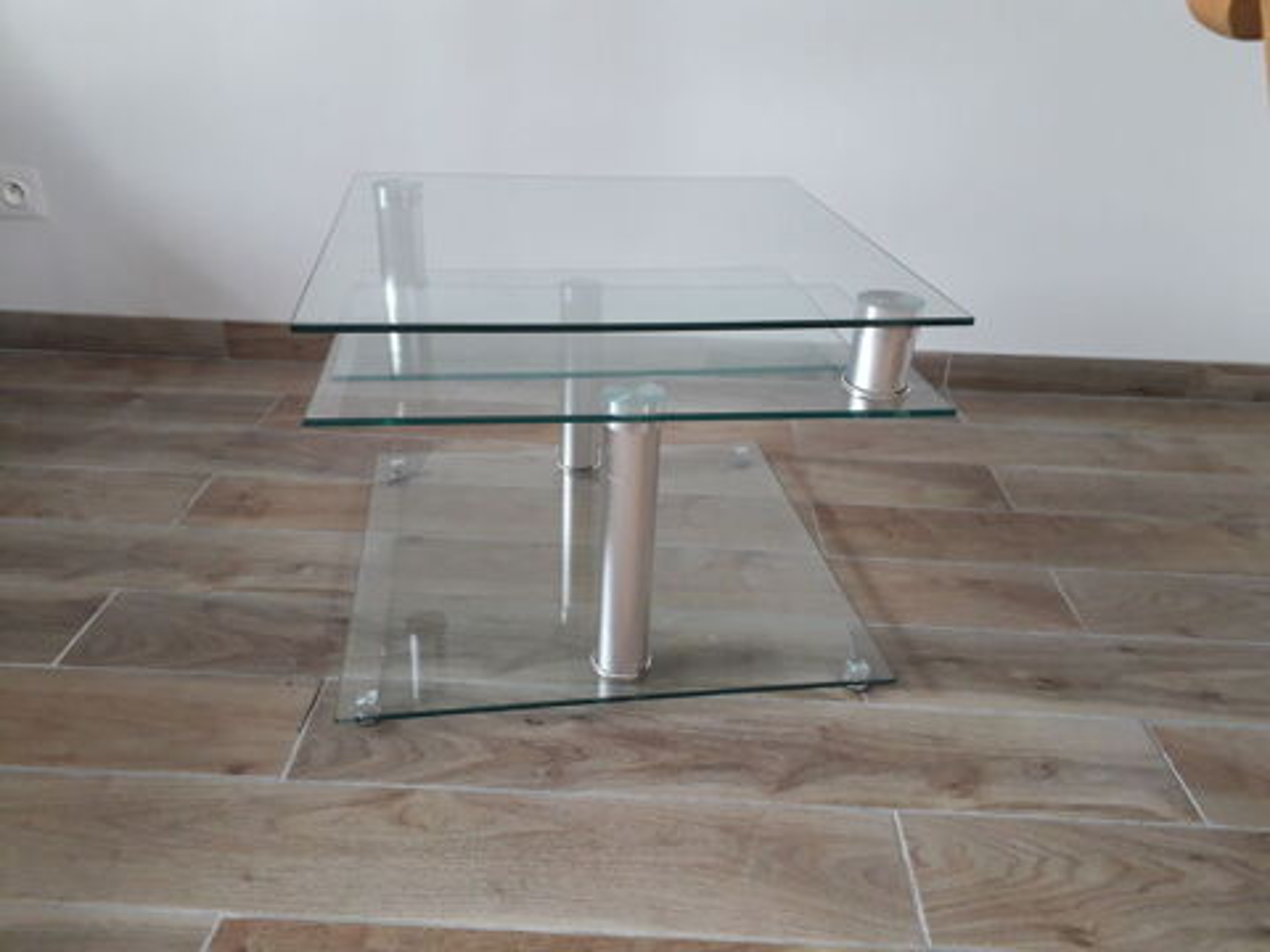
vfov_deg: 51.4
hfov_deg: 65.3
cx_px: 635
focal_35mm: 27
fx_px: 991
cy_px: 476
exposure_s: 1/50
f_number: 1.9
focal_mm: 3.6
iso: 160
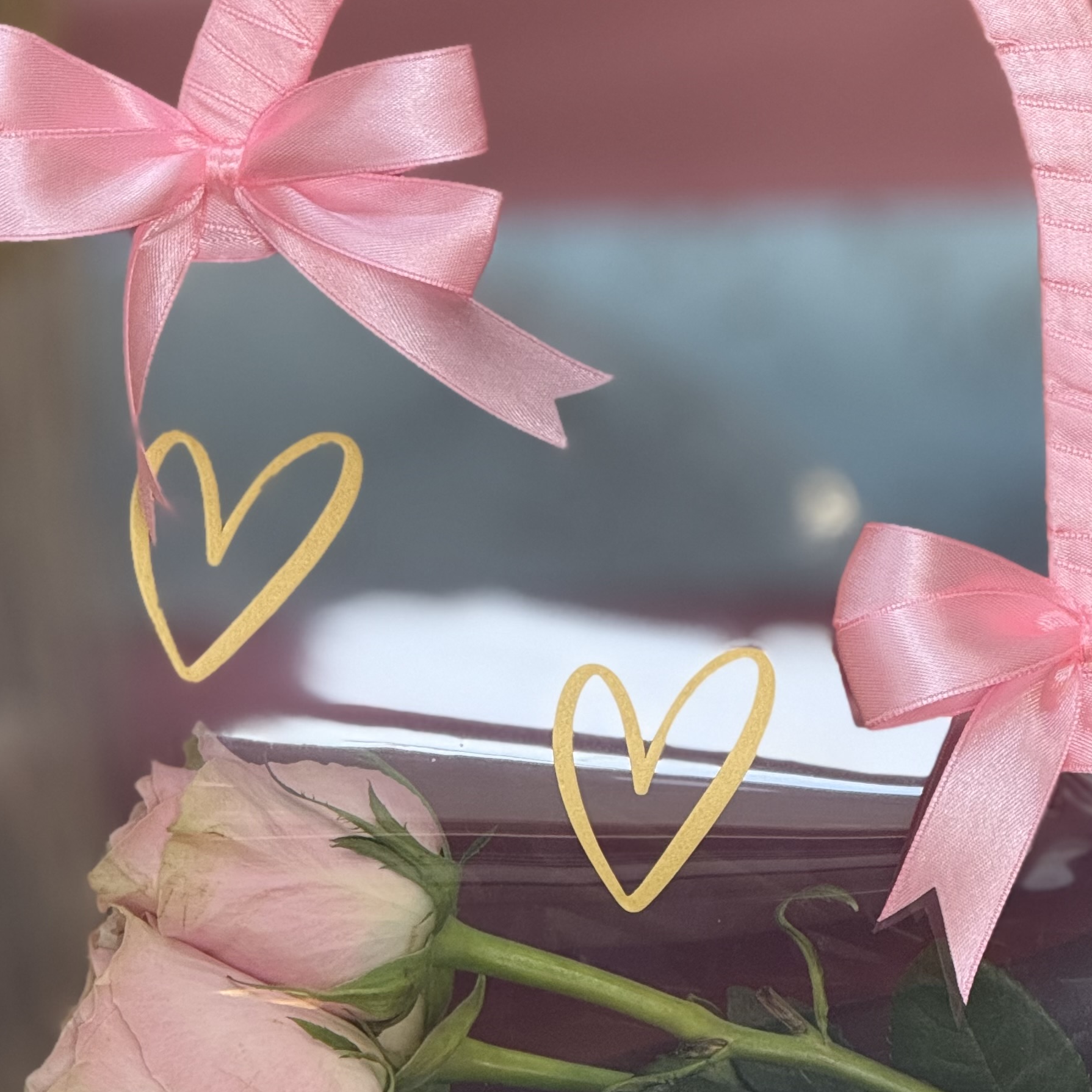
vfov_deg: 7.3
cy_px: 752
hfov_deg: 7.3
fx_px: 8530
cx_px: 722
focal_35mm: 239
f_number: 2.8
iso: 160
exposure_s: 1/100
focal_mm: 15.66
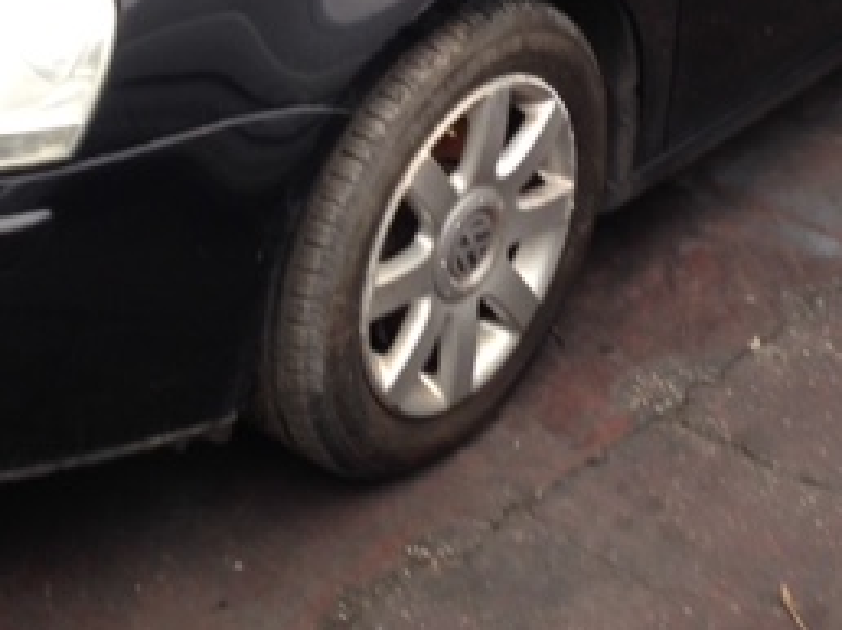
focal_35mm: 82
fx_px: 1993
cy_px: -82
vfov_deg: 17.3
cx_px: 359
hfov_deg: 23.8
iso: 50
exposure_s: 1/24
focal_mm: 4.12
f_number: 2.4
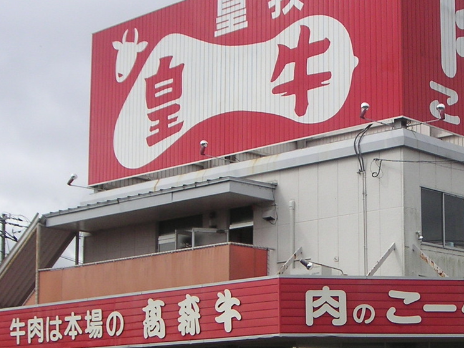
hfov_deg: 24.3
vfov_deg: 18.6
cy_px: 254
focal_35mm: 79
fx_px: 1059
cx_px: 371
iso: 50
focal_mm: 6
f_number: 6.7
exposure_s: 1/180
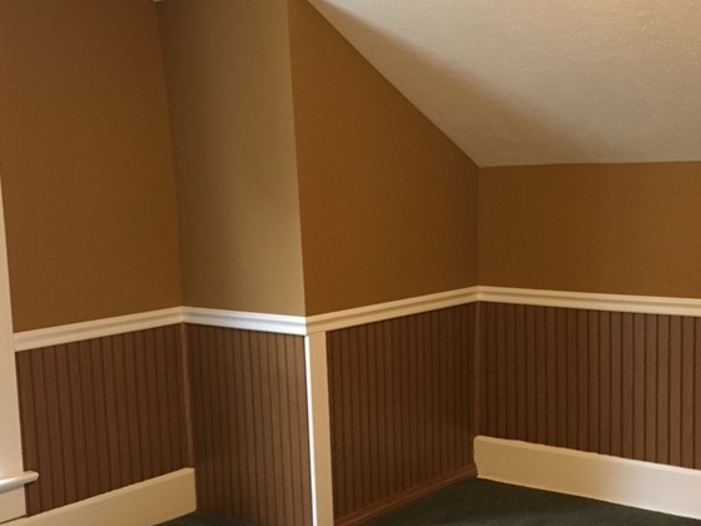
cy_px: 319
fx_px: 1073
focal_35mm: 53
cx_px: 387
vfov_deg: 27.5
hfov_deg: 36.1
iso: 200
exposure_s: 1/20
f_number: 2.2
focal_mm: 4.15
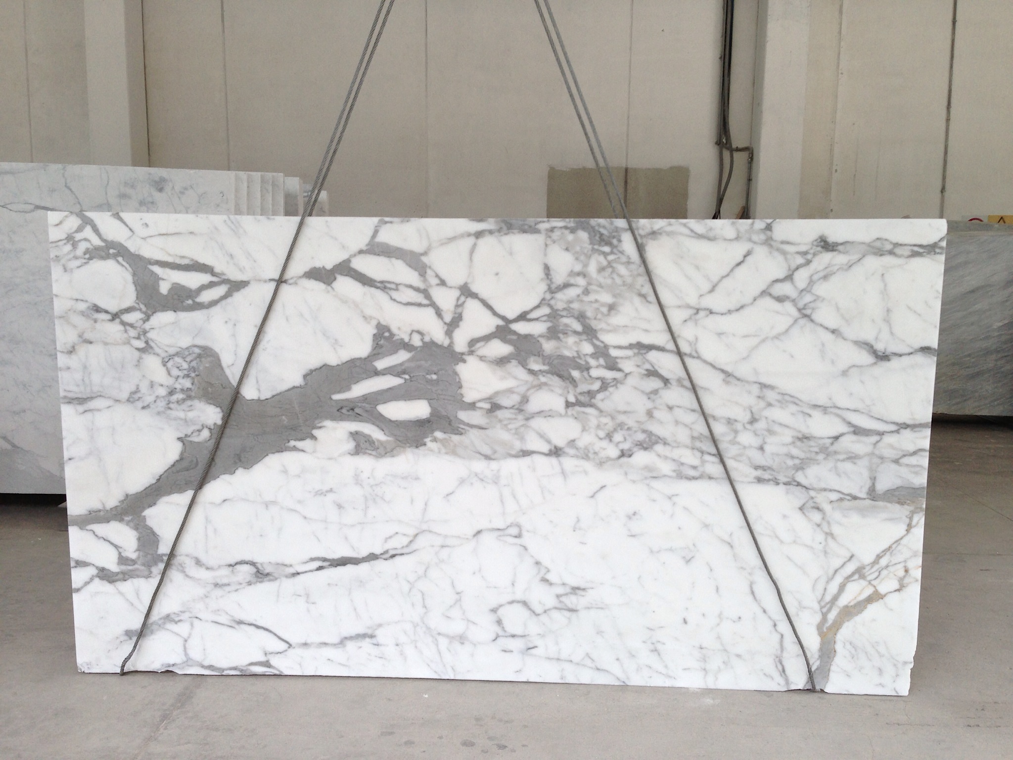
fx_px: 966
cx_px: 506
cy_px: 380
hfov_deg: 55.4
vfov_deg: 42.9
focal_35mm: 33
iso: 64
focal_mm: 4.13
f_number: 2.4
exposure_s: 1/40
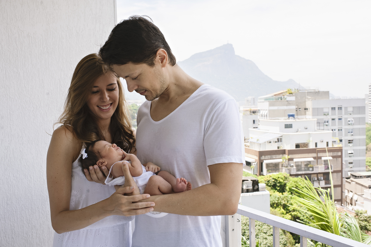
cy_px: 126
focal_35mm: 36
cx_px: 182
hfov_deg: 53.1
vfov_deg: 36.9
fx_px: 371
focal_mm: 35
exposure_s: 1/250
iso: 400
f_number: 10
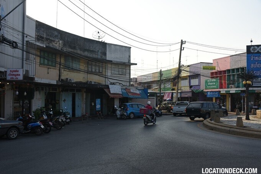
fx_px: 268
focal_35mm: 37
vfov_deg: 35.9
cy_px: 89
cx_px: 128
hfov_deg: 51.9
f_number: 6.3
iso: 100
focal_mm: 24
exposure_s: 1/400
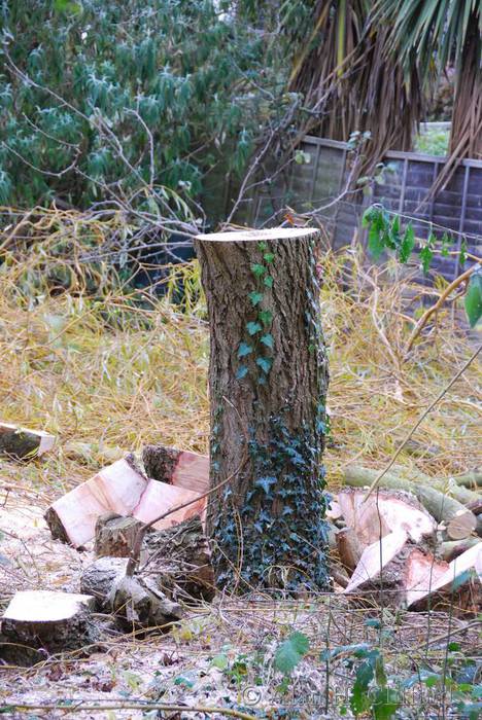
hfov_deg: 11.2
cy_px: 360
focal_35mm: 123
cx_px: 241
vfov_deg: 16.6
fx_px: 2465
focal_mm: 82
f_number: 5.3
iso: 1400
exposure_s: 1/160
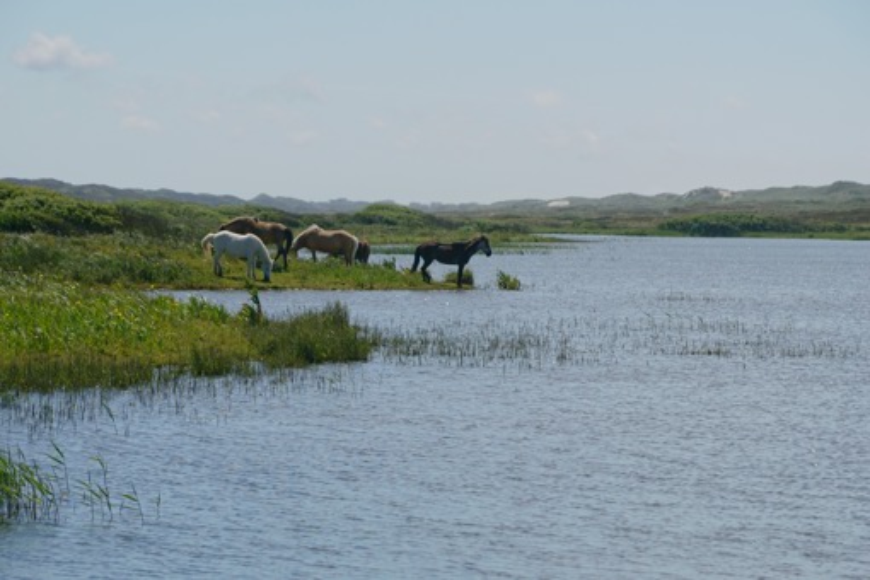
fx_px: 4893
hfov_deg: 10.2
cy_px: 290
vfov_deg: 6.8
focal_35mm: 202
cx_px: 435
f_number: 10
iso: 100
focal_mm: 135
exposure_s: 1/800
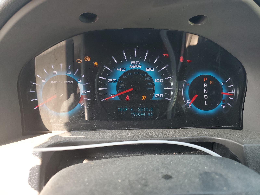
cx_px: 130
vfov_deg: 53.1
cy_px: 98
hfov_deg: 67.3
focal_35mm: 26
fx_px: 195
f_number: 1.5
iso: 70
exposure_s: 1/120
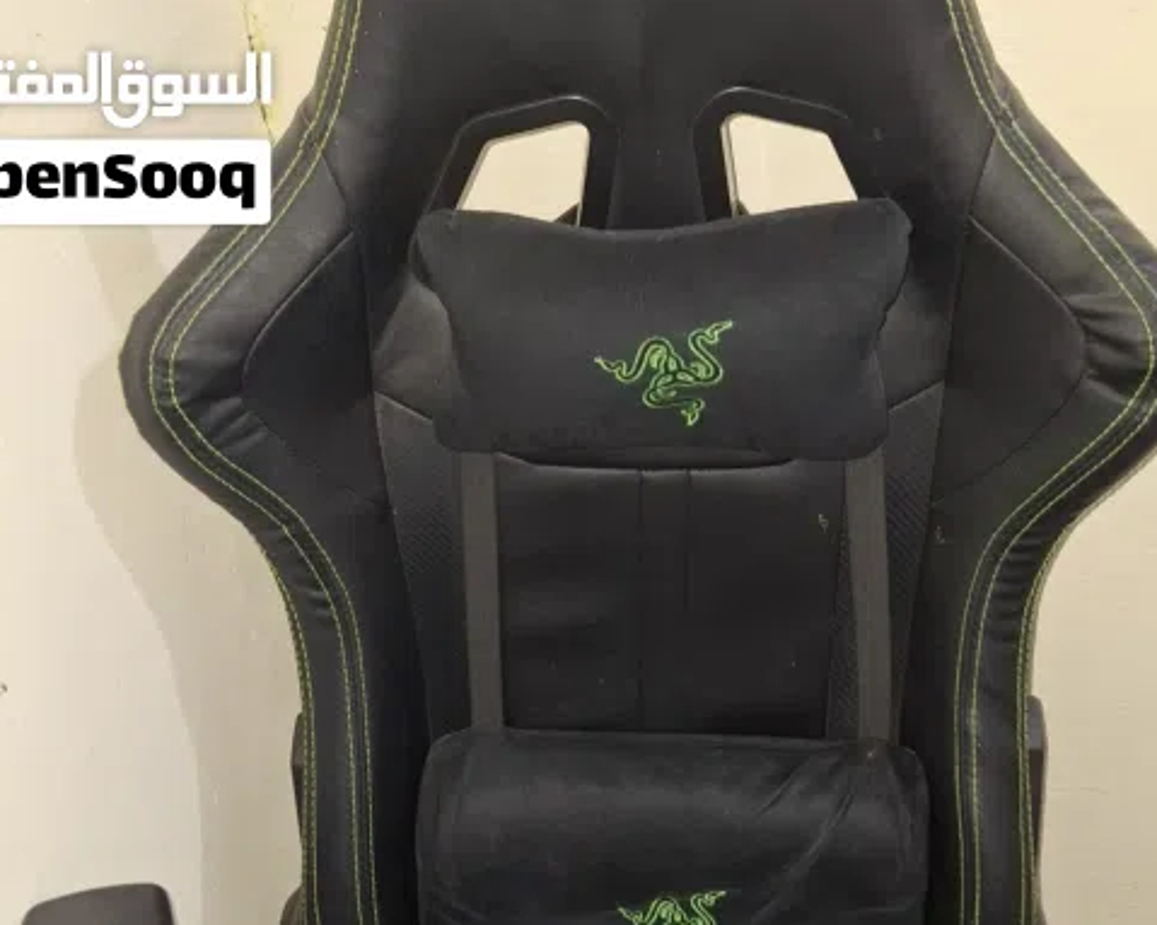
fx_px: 1027
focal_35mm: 30
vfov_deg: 48.1
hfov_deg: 58.7
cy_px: 572
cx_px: 635
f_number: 1.8
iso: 250
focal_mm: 5.54
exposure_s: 1/50
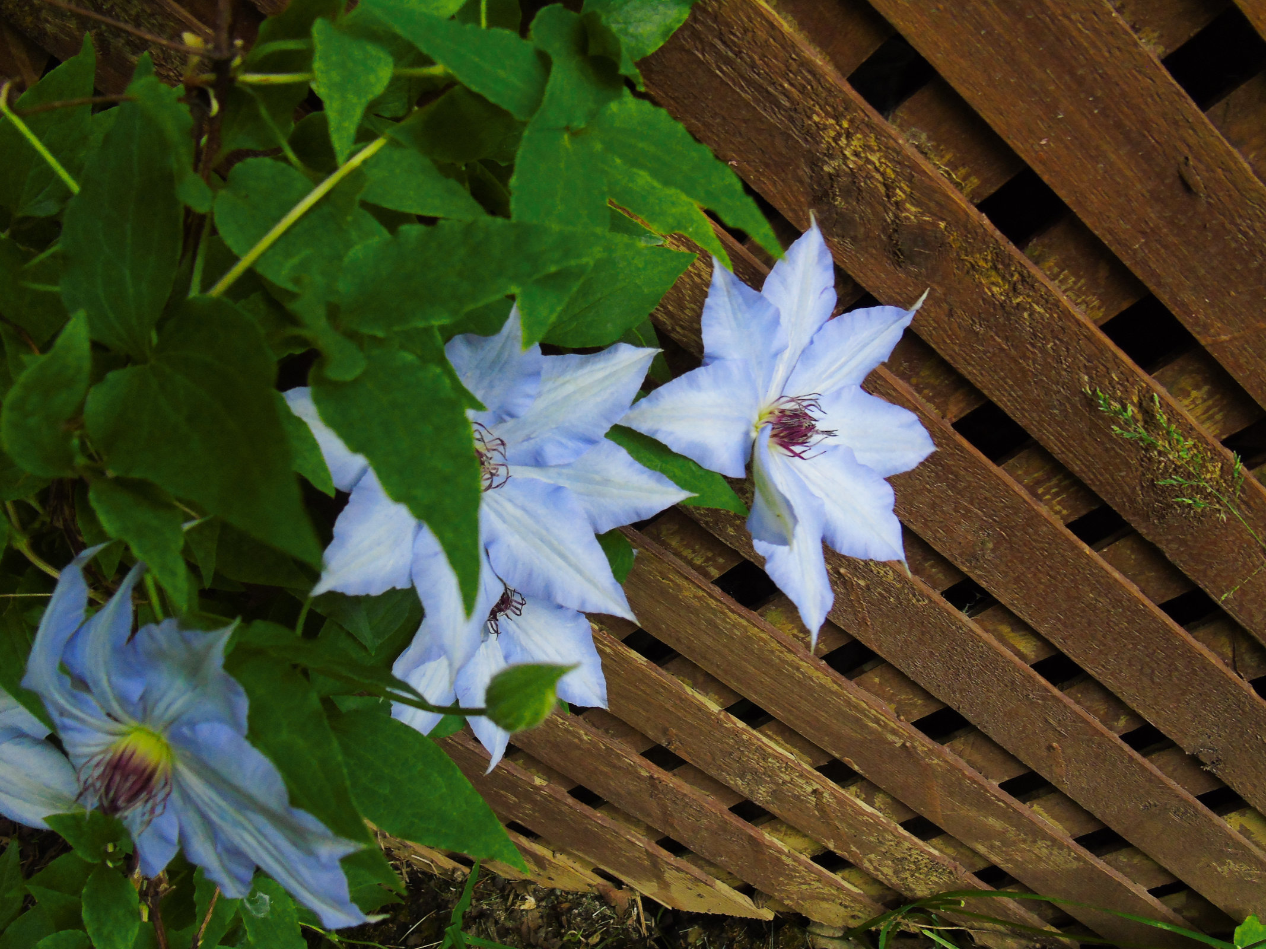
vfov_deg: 48.2
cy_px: 474
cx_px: 633
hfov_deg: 61.7
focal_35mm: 29
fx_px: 1060
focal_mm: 5.2
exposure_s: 1/200
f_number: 3.6
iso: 200
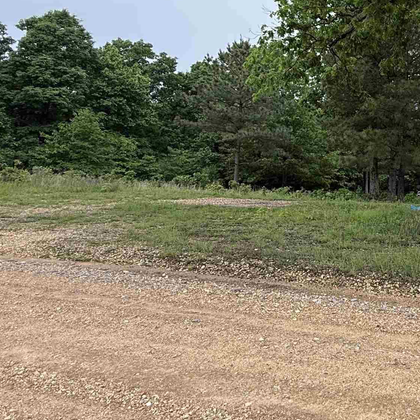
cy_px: 133
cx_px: 429
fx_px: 467
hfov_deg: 41.5
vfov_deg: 47.5
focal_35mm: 34
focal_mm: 2.22
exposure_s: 1/427
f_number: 2.2
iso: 64
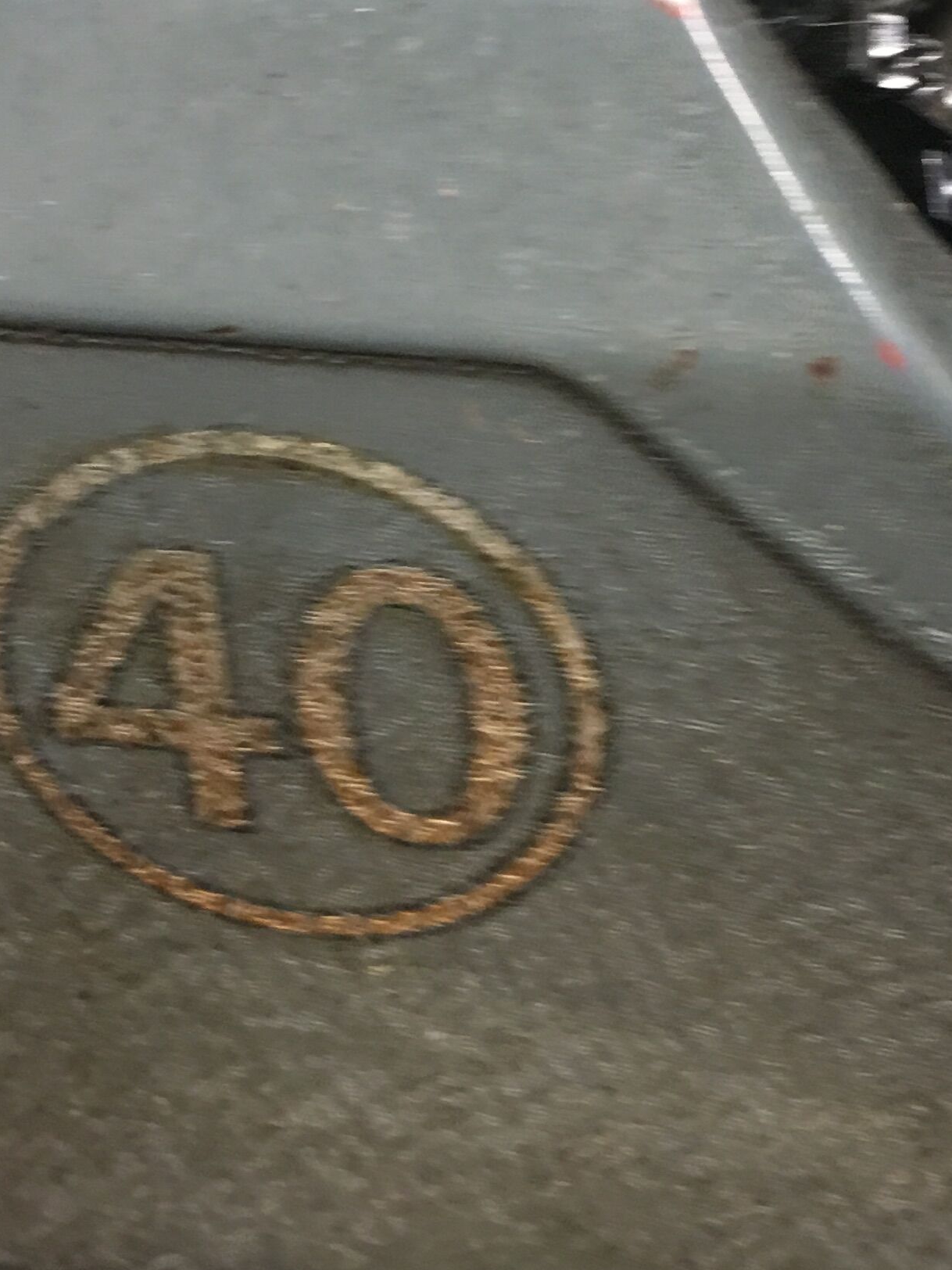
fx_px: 2640
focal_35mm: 72
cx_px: 716
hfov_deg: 20.3
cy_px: 275
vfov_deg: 26.6
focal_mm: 4.15
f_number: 2.2
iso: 64
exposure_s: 1/17
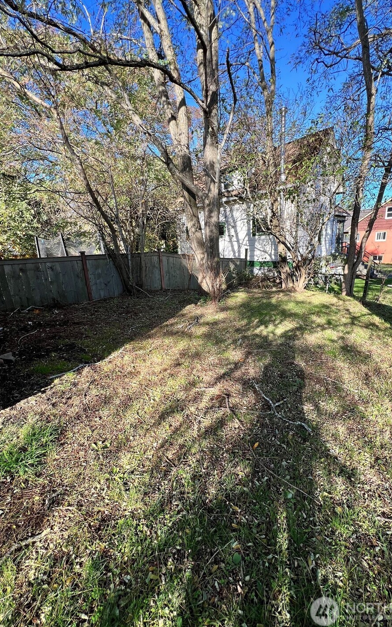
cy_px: 313
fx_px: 239
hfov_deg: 78.6
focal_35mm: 14
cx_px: 207
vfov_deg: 105.3
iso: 32
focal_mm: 1.57
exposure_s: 1/249
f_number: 1.8
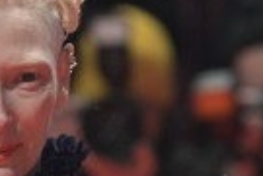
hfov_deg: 3.8
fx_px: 3915
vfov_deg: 2.6
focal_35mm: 536
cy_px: 186
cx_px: 102
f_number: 4
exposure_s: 1/500
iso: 2500
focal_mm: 160
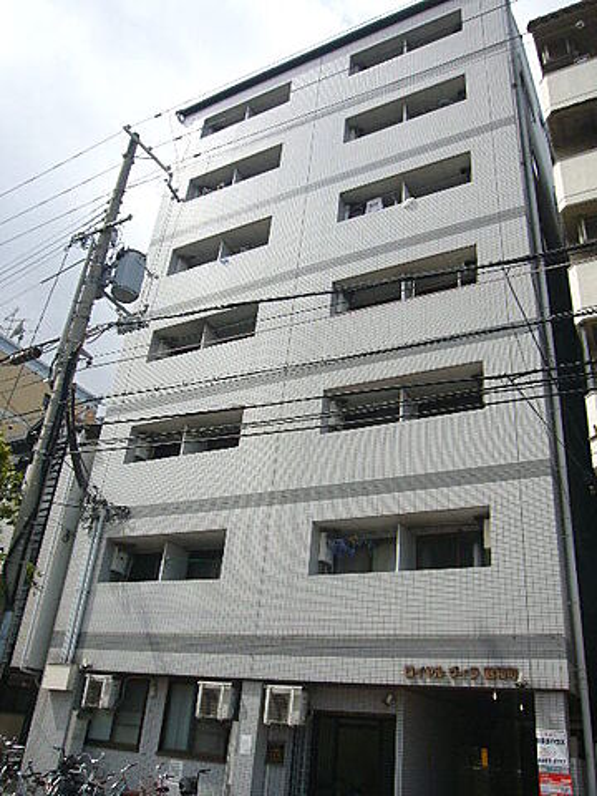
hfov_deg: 49.7
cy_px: 398
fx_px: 644
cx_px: 298
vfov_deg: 63.4
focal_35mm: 28
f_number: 5.6
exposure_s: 1/250
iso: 80
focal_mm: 4.6
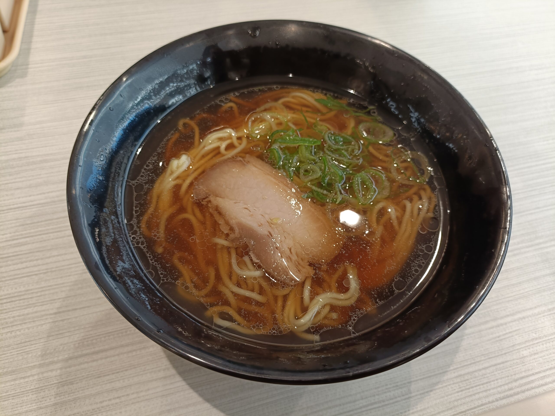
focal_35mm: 25
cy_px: 208
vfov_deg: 54.9
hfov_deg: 69.4
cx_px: 278
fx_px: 401
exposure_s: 1/60
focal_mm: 4.7
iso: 250
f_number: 1.7
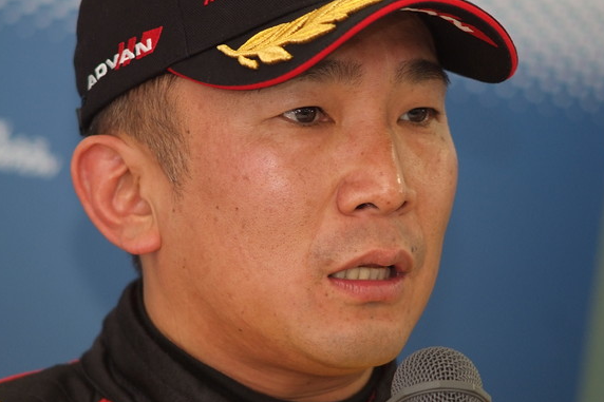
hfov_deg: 10.3
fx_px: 3338
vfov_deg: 6.9
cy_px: 185
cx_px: 337
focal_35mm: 199
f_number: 2.5
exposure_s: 1/125
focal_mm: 105
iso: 800
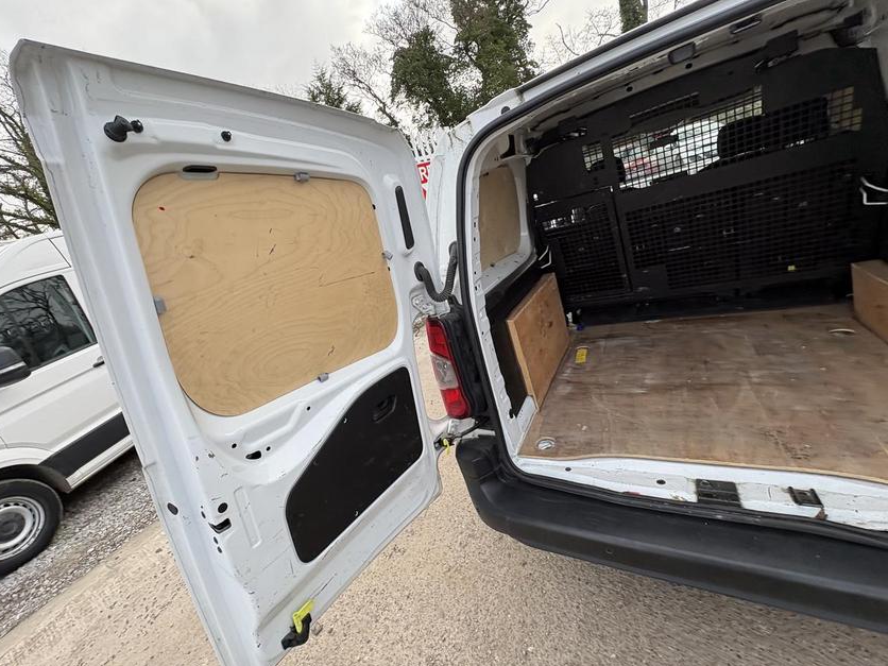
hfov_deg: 98.1
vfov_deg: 81.7
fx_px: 385
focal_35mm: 15
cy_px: 322
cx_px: 429
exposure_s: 1/284
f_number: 2.2
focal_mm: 2.22
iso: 64
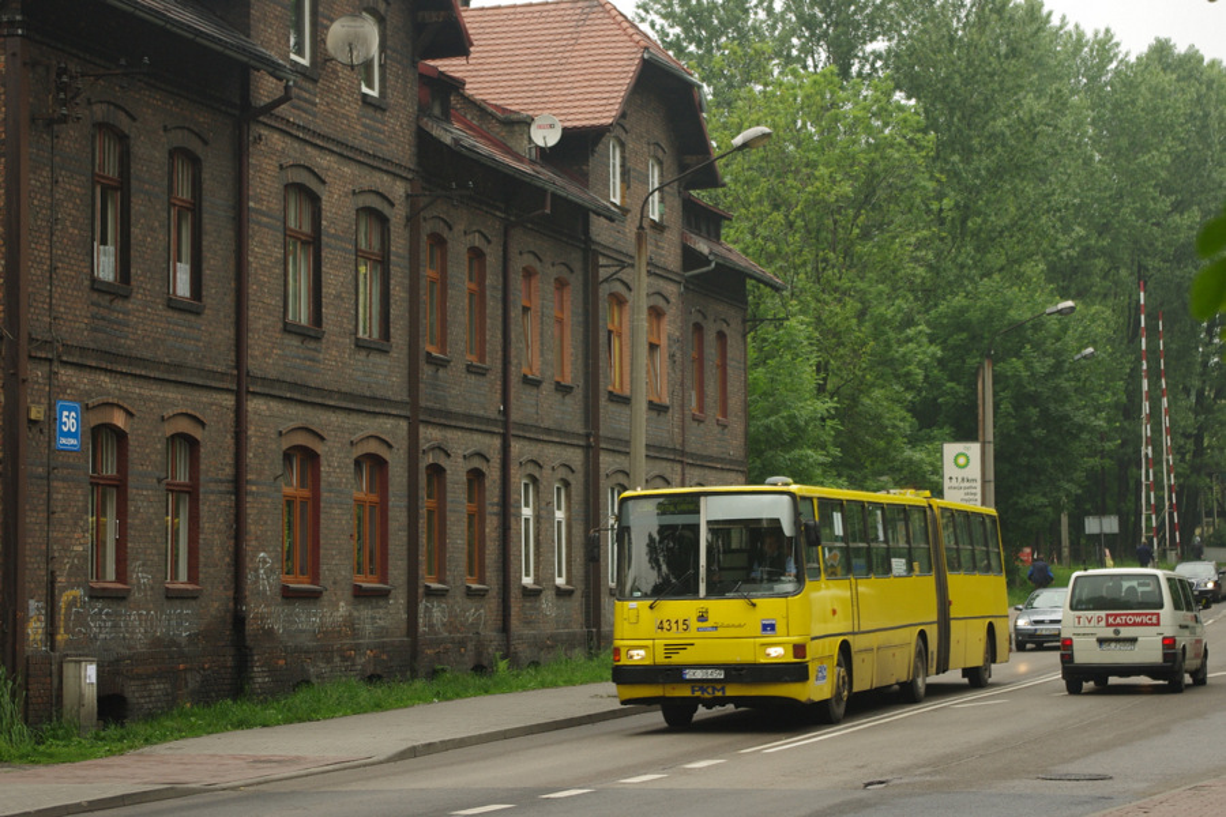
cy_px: 408
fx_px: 2792
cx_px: 613
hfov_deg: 24.8
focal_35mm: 82
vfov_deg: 16.7
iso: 400
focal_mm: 55
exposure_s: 1/320
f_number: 5.6
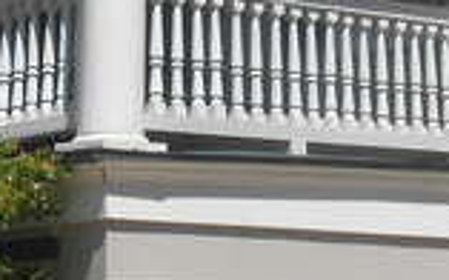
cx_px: 149
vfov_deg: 7.5
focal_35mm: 162
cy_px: -429
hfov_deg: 12.9
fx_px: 1982
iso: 80
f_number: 3.8
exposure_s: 1/800
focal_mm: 5.3
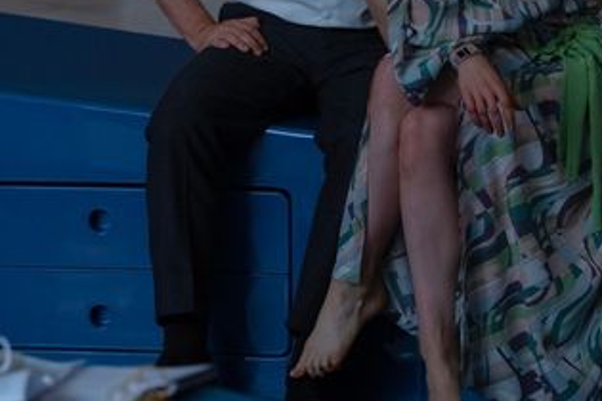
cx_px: 407
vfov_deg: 4.0
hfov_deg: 6.0
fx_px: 5785
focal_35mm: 346
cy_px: 40
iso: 2500
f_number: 3.5
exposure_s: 1/160
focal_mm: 160
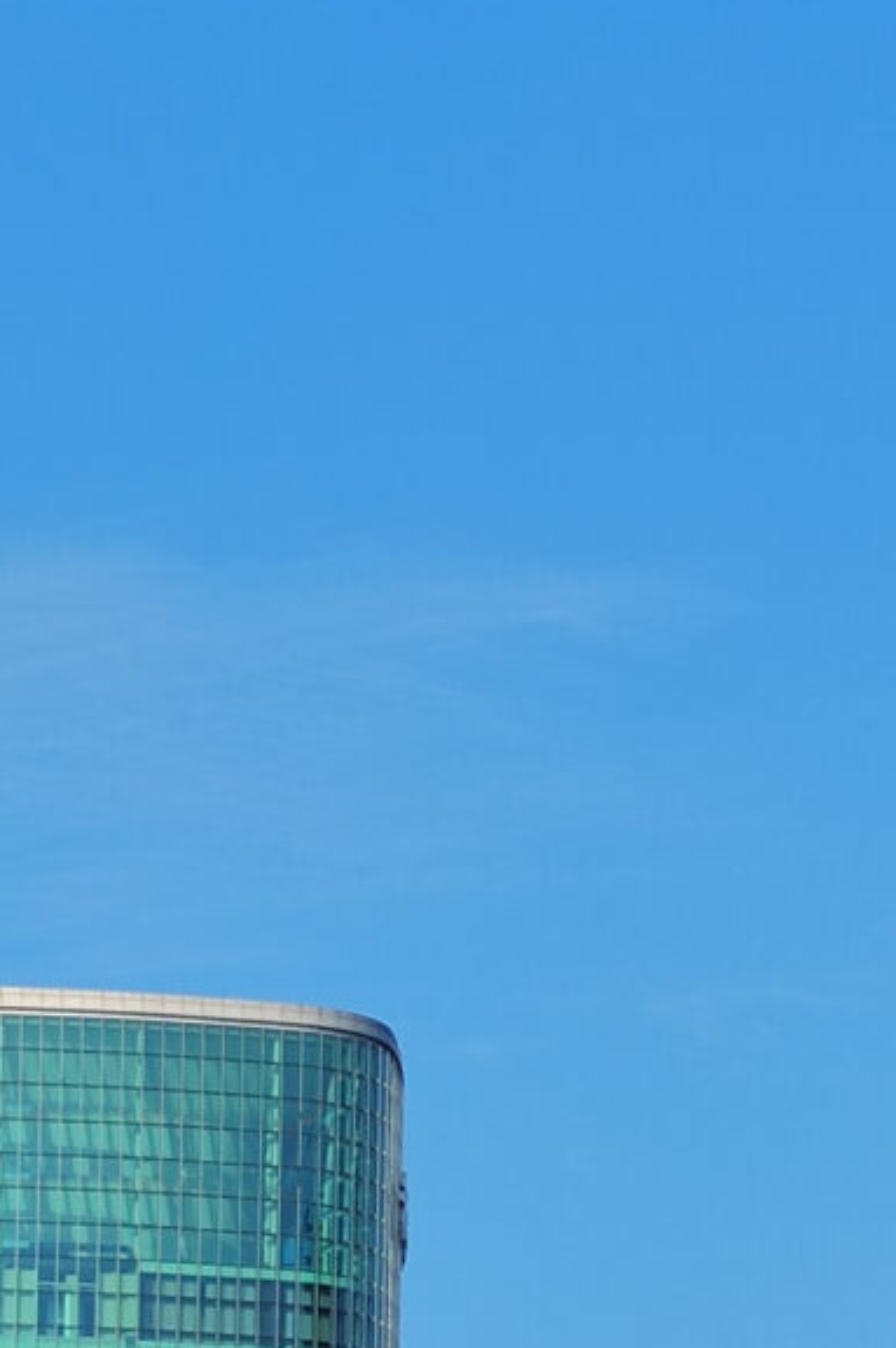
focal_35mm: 311
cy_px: 1914
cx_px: 1466
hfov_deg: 4.4
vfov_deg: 6.6
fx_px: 11631
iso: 200
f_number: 8
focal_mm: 70
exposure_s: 1/750
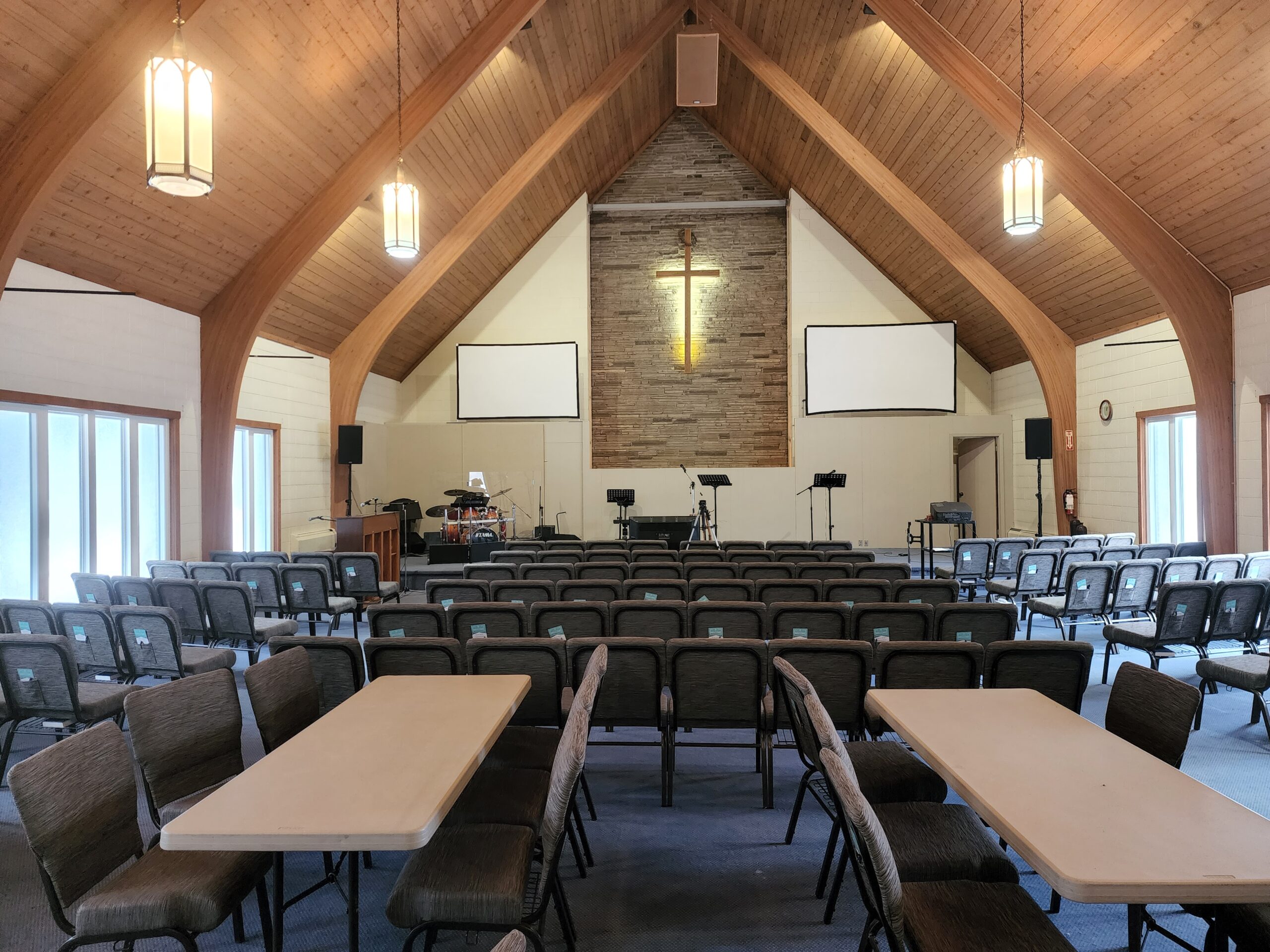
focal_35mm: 23
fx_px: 844
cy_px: 476
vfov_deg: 58.9
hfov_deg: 73.9
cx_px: 635
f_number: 1.8
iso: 800
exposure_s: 1/120
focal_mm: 6.4
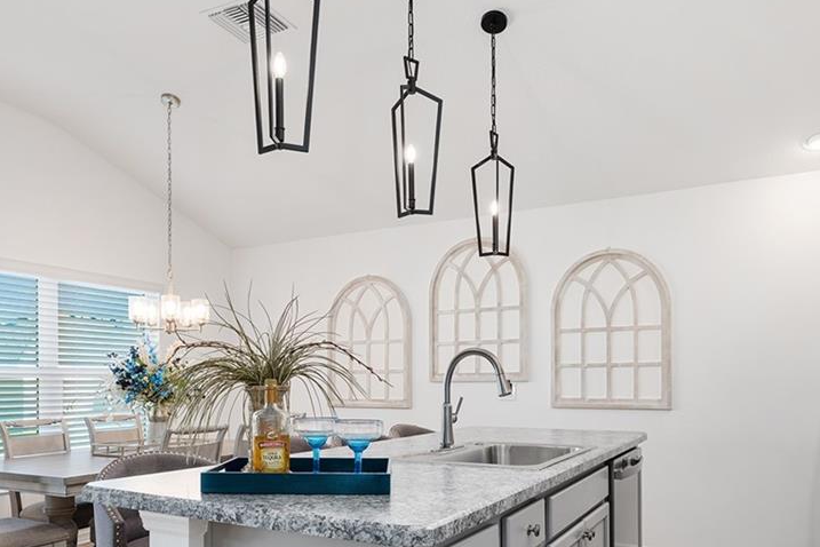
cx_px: 382
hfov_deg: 63.6
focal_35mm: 29
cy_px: 397
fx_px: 661
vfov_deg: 43.8
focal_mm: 13
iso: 125
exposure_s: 1/5
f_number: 6.3
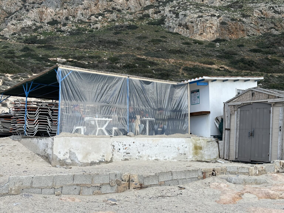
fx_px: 394
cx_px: 142
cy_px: 106
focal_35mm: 48
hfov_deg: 39.7
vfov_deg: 30.3
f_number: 1.78
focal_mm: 6.86
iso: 64
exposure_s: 1/1880
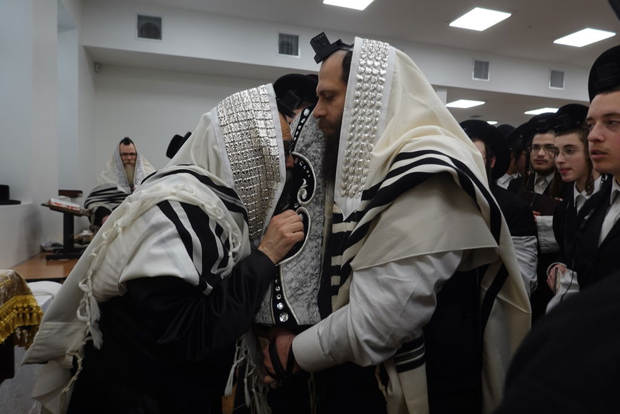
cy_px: 207
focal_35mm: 24
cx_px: 310
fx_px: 413
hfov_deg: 73.7
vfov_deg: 53.1
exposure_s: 1/50
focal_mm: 9
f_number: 2.8
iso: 100
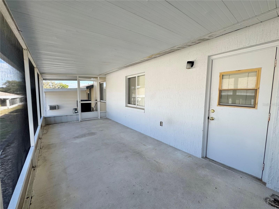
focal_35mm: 14
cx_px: 140
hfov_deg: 102.1
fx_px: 113
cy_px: 104
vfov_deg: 85.7
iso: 40
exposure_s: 1/354
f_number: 2.2
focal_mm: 2.22
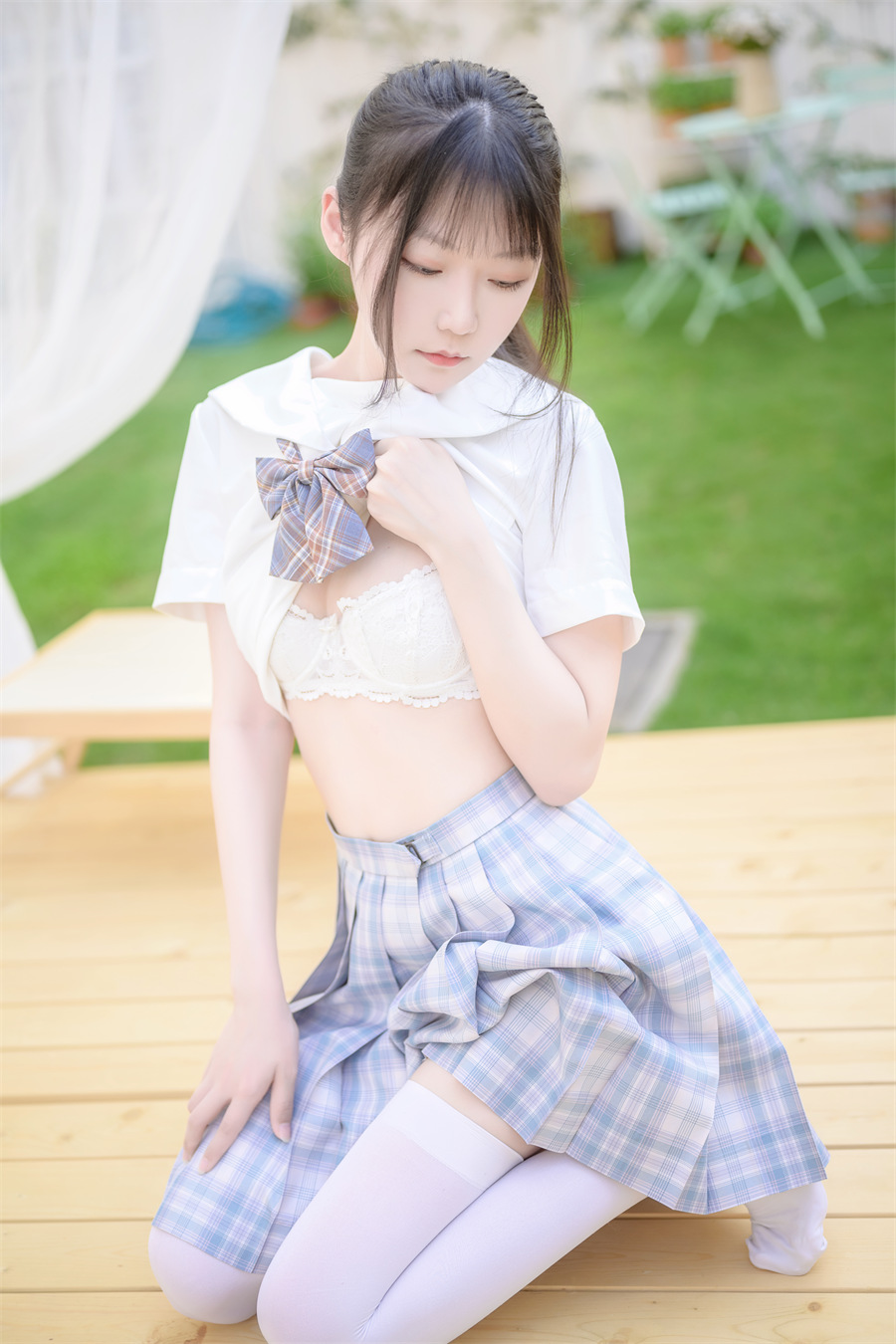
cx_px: 448
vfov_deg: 39.6
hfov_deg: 27.0
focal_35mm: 50
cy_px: 672
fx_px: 1867
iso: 100
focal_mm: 50
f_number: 1.8
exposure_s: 1/400
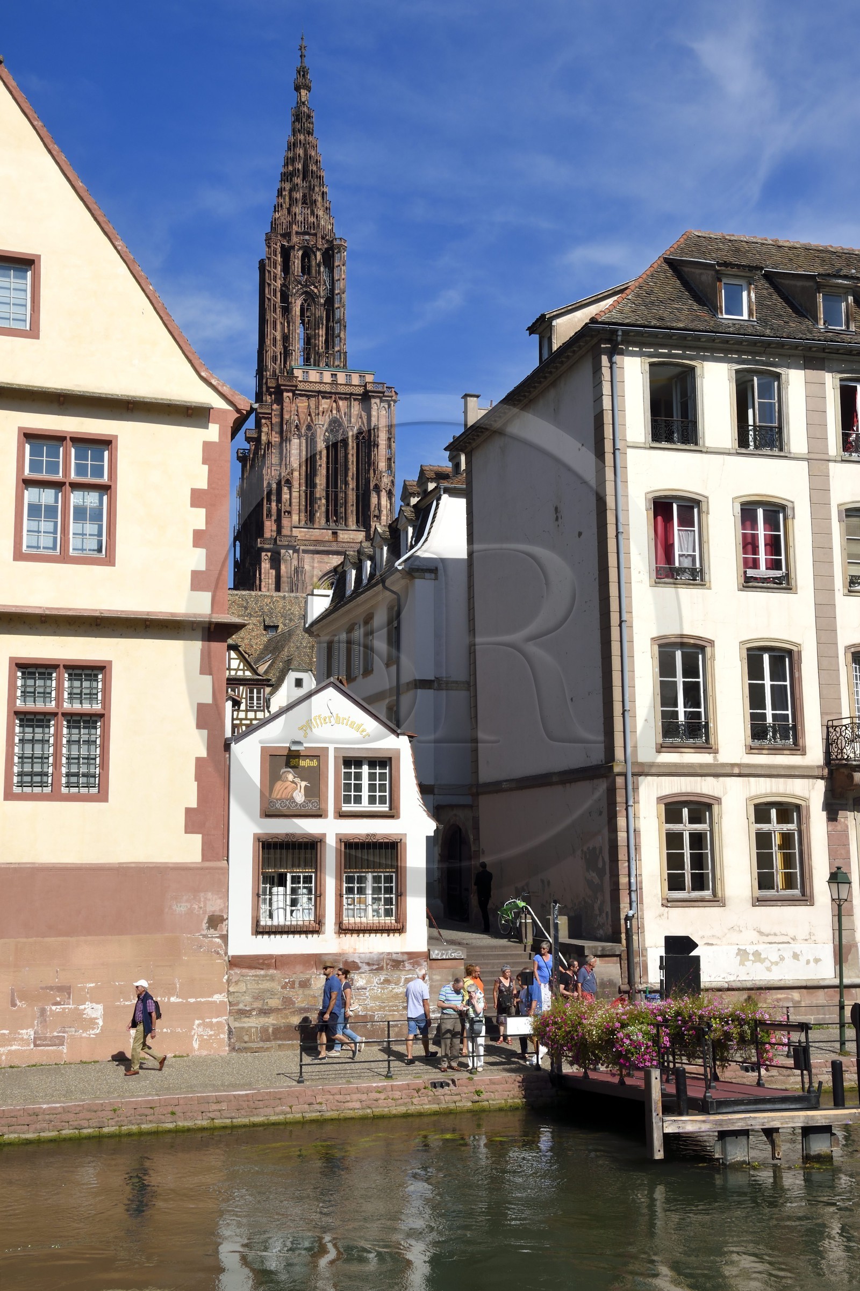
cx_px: 430
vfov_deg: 48.5
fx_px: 1434
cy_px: 646
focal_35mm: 40
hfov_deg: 33.4
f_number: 18
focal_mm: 40
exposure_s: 1/200
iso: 200
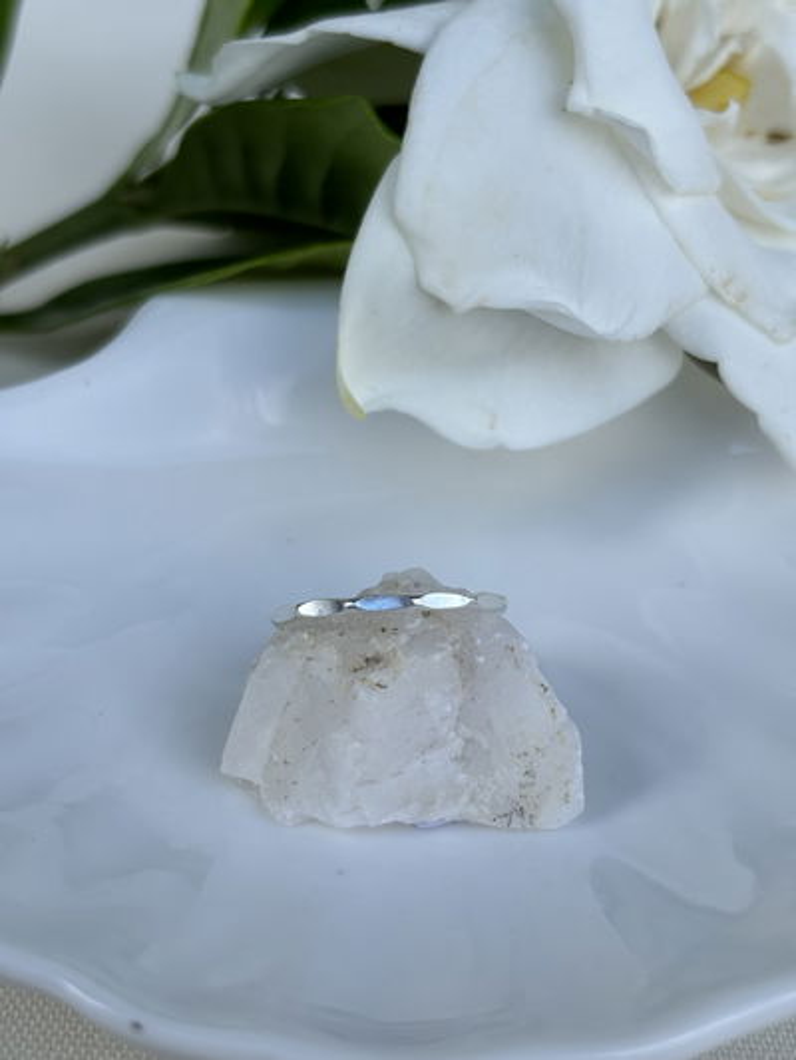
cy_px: 530
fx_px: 1594
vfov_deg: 36.8
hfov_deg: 28.0
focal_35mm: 52
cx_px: 398
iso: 32
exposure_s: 1/1103
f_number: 1.6
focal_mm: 5.96
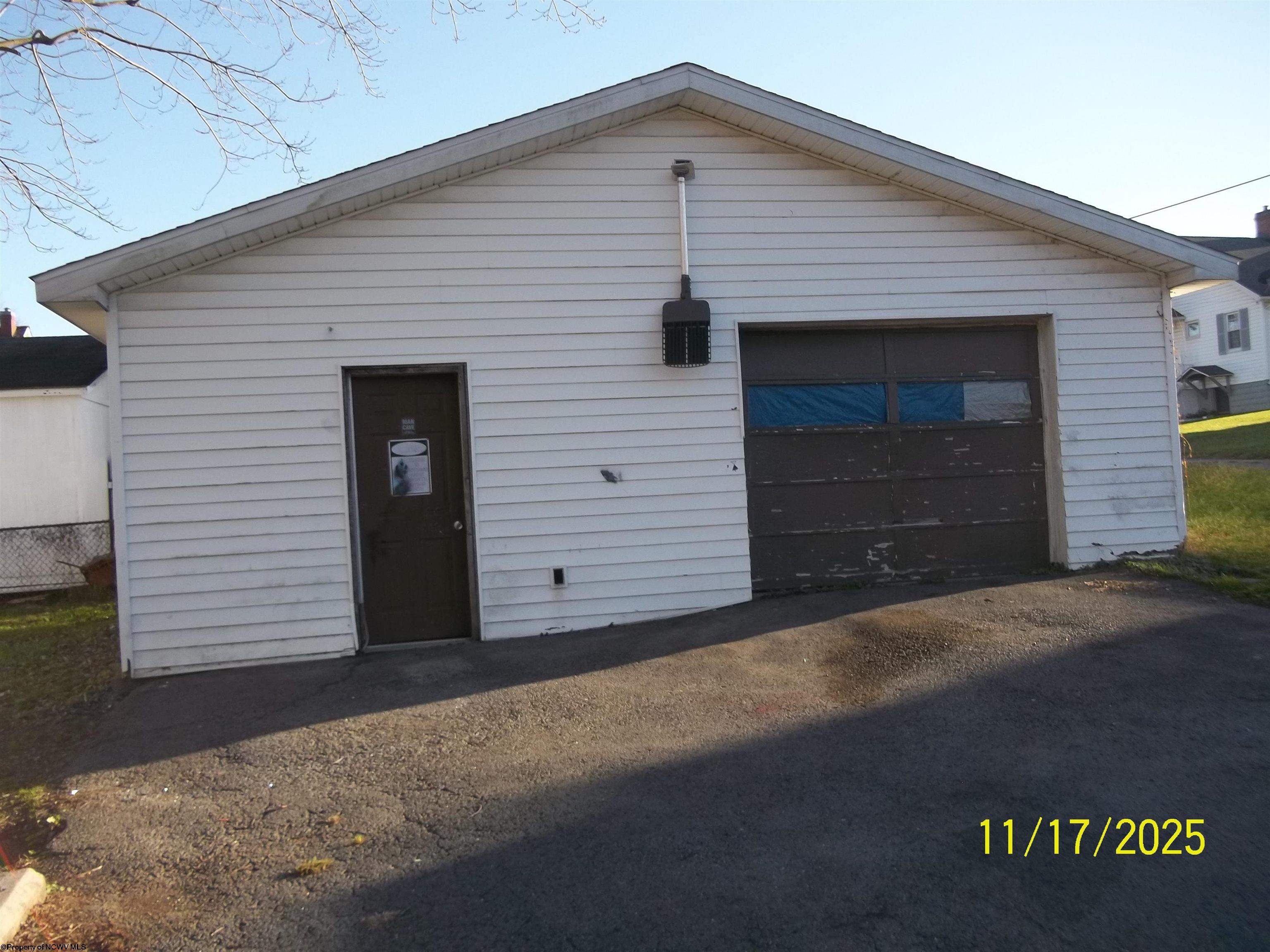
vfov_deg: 44.2
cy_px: 476
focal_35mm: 32
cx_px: 635
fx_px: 1174
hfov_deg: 56.8
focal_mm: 5.7
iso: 80
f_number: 2.9
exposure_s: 1/400
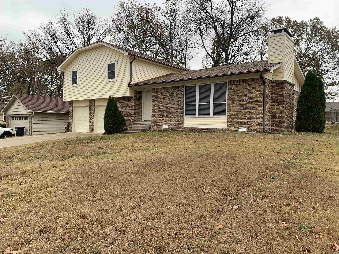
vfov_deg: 53.1
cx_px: 170
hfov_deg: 67.3
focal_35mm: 26
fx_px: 255
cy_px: 127
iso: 25
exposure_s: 1/349
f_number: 1.8
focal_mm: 4.25
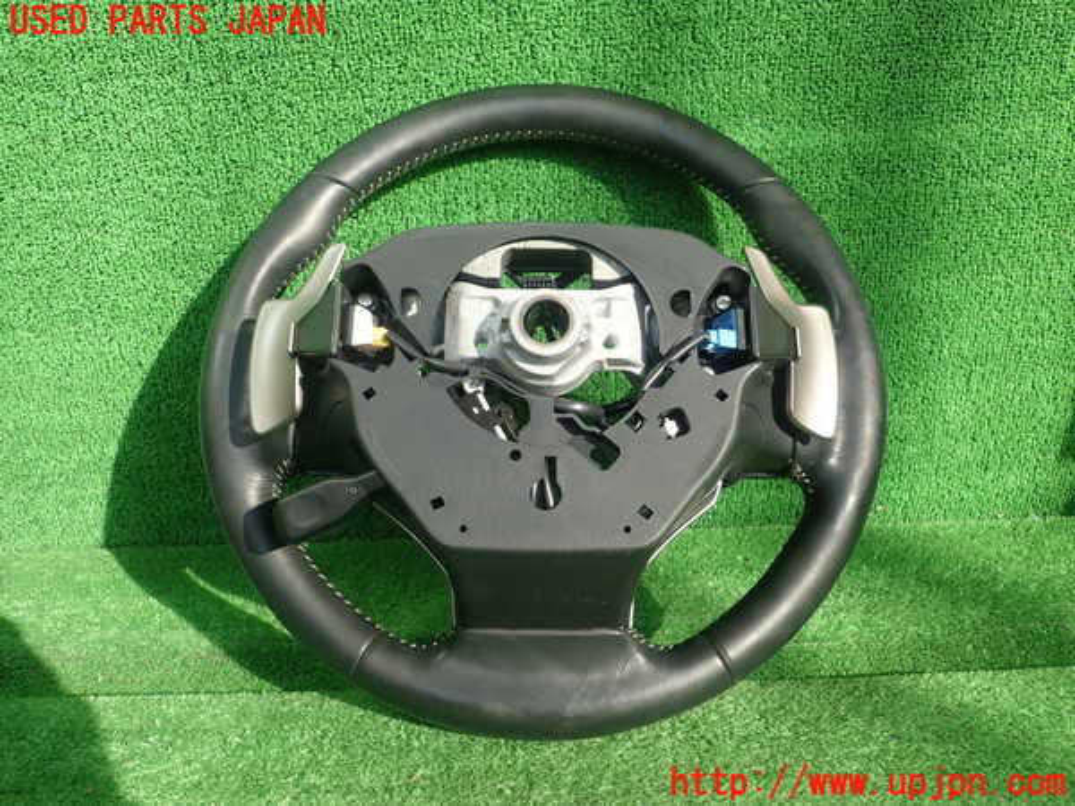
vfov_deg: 46.8
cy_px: 403
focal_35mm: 30
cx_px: 538
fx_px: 932
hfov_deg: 60.0
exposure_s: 1/125
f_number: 2.3
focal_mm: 5.5
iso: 100
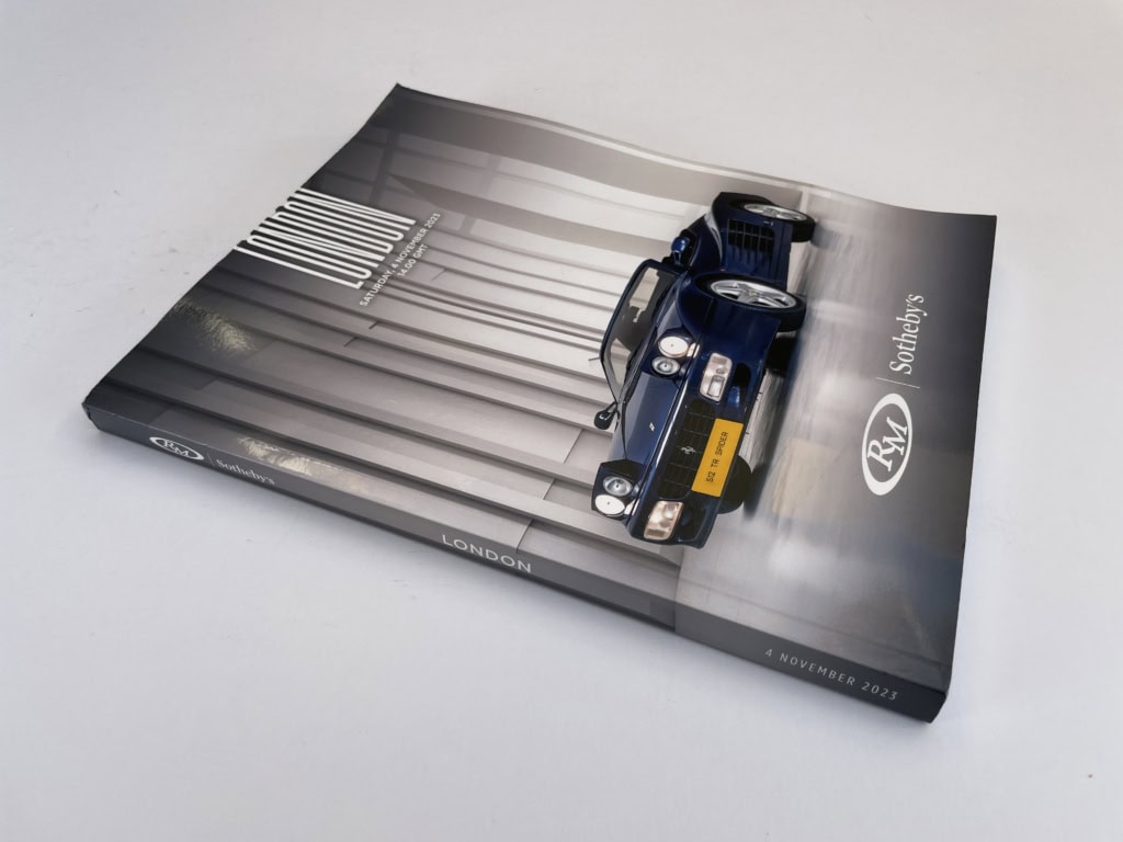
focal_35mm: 26
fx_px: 843
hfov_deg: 67.3
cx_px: 562
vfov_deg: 53.1
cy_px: 421
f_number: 1.6
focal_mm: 4.2
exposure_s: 1/412
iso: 32
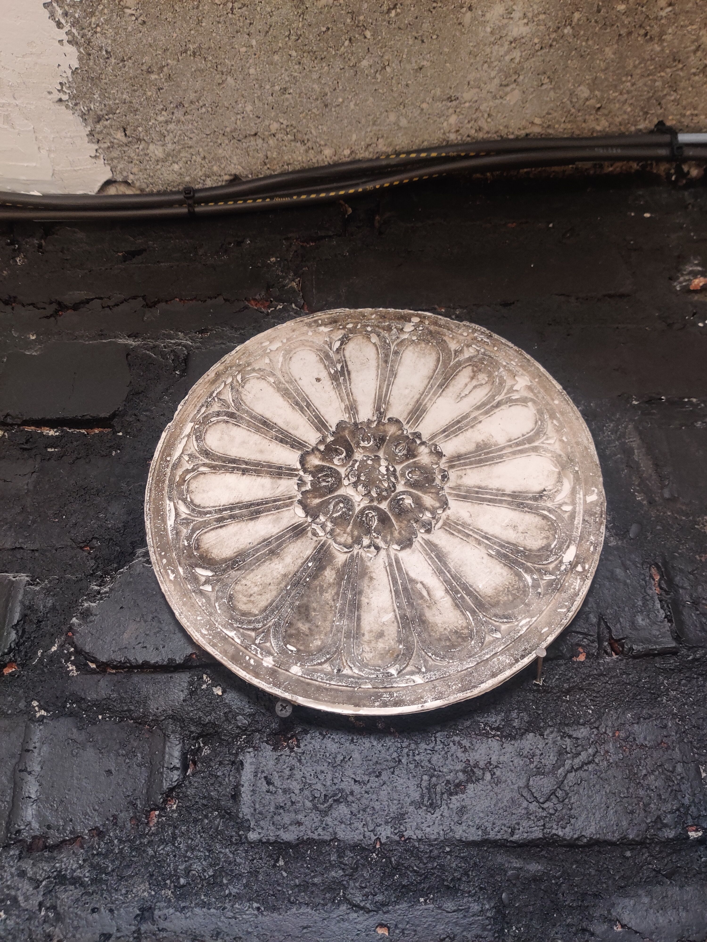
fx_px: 735
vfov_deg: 65.3
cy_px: 471
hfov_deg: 51.4
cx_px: 354
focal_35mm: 27
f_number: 1.65
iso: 1250
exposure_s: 1/25
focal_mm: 4.75
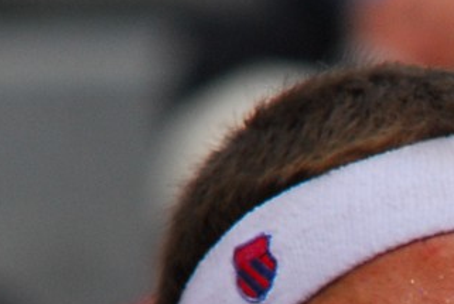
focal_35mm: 2259
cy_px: 752
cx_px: 706
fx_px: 28527
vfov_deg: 0.6
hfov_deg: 0.9
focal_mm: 250
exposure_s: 1/1000
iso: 320
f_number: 5.6
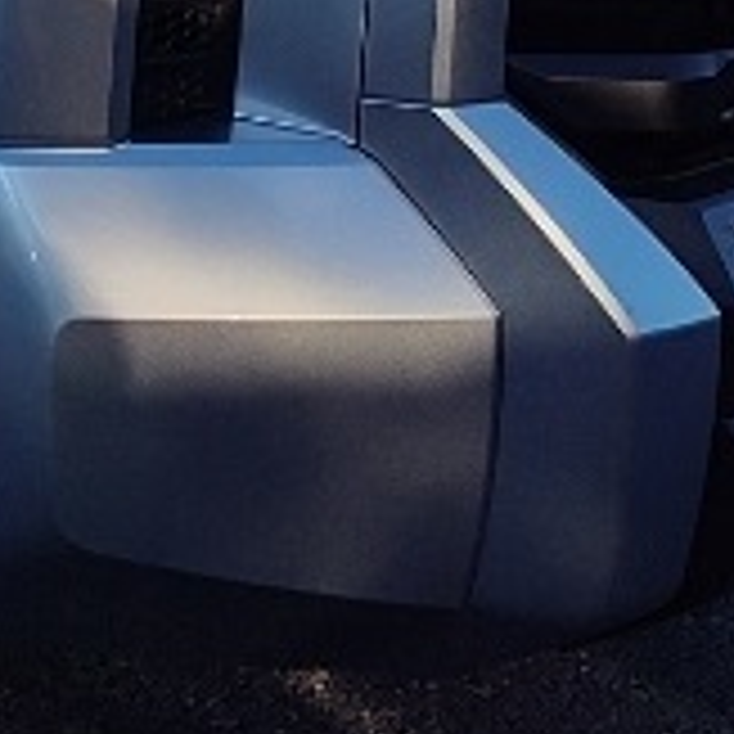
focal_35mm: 128
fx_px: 3071
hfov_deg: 12.9
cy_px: -441
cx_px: -374
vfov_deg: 12.8
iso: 100
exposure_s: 1/2624
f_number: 1.8
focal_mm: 5.56
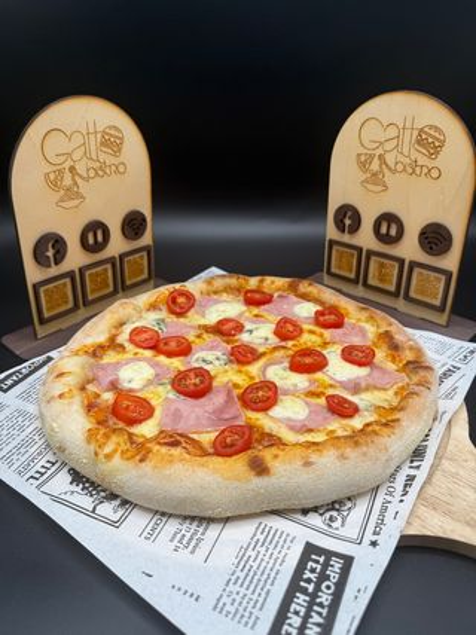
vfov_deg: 71.6
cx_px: 238
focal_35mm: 24
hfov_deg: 56.8
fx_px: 440
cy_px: 318
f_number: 1.78
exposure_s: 1/528
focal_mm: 6.76
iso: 80
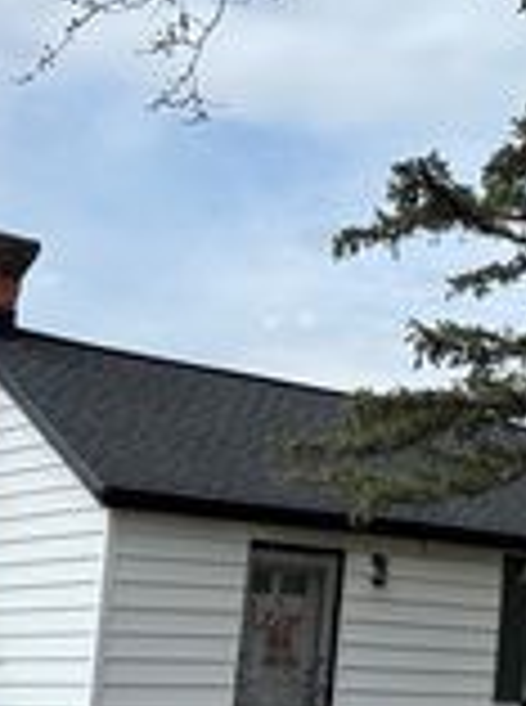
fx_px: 1689
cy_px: 317
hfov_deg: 16.5
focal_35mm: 83
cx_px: 724
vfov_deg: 23.6
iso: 50
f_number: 1.6
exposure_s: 1/4255
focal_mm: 5.96
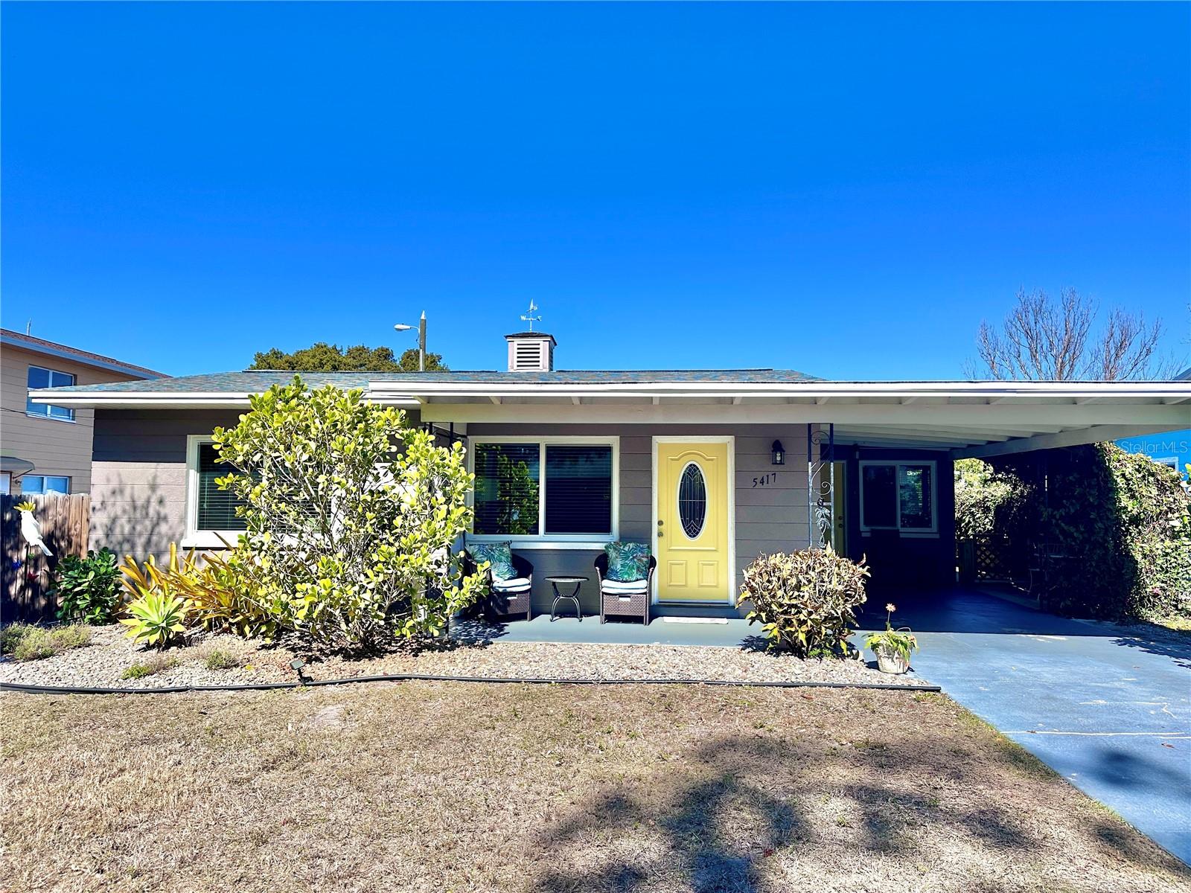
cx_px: 596
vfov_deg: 56.8
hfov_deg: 71.6
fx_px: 826
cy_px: 446
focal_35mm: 24
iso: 80
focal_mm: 6.86
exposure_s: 1/4545
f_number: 1.78
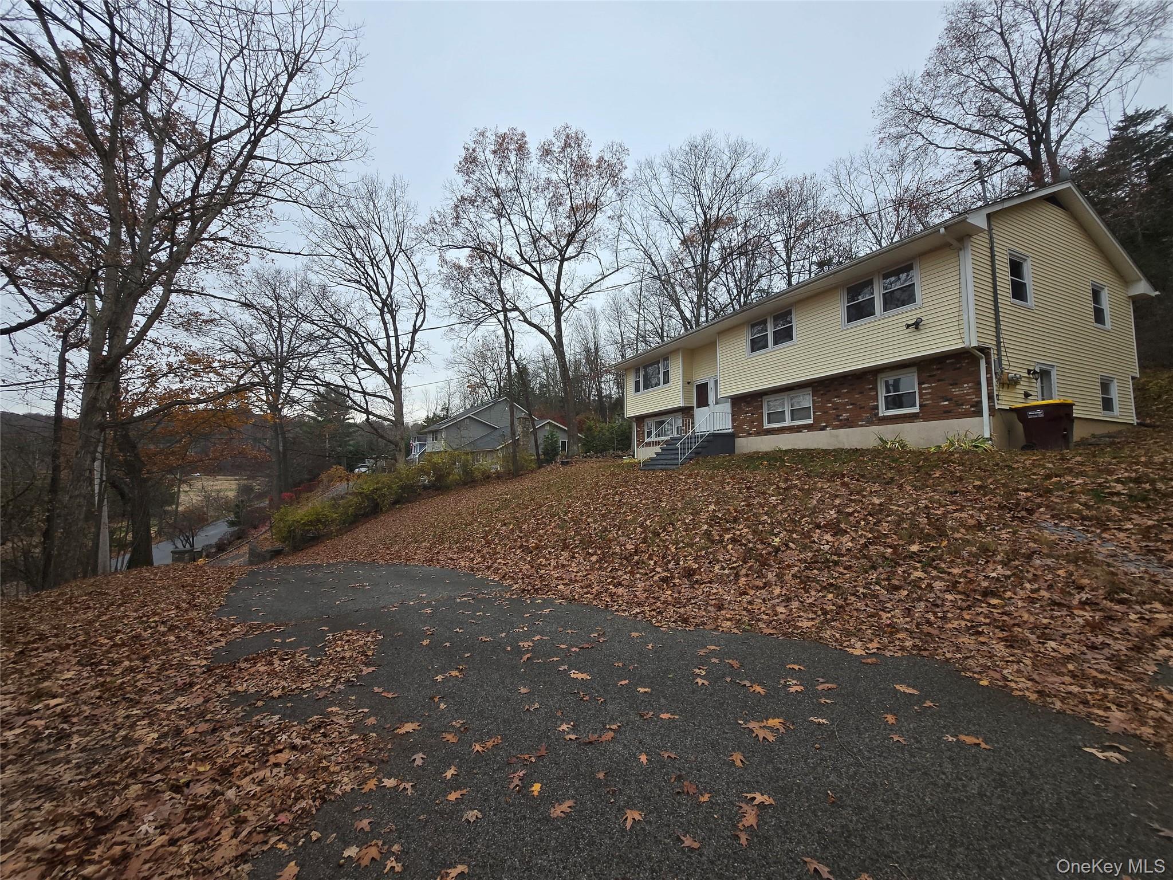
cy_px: 440
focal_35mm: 13
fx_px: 441
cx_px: 586
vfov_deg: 89.9
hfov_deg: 106.2
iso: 40
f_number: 2.2
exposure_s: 1/120
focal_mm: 1.7
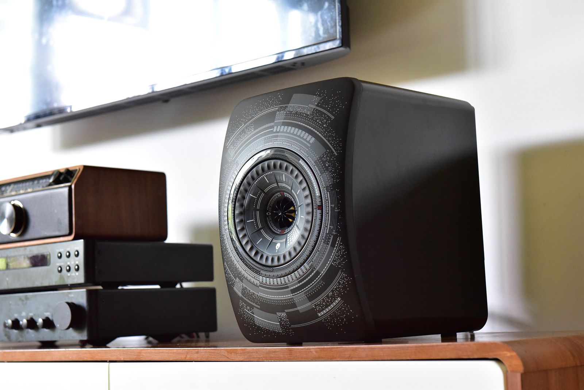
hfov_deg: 28.8
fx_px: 1136
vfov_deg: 19.5
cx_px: 292
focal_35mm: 70
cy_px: 195
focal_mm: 70
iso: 6400
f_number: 6.3
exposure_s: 1/60
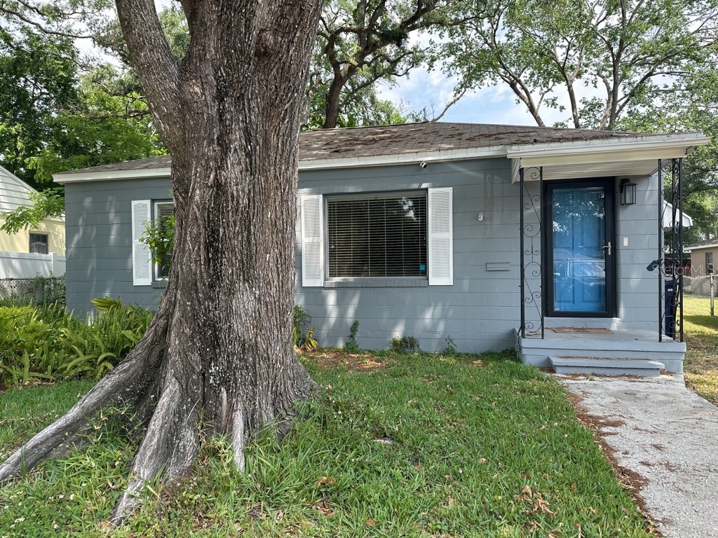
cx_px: 359
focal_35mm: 24
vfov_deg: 56.8
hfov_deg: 71.6
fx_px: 498
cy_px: 269
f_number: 1.78
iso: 80
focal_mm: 6.86
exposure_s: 1/803
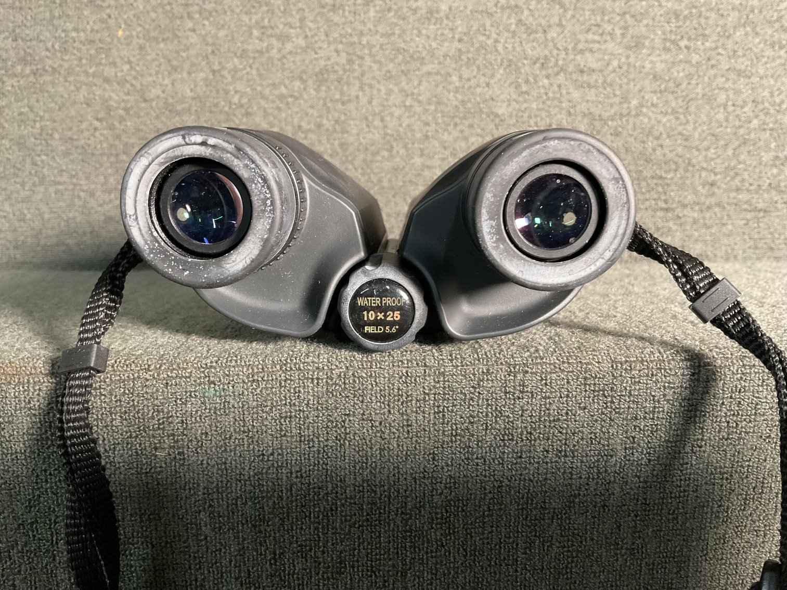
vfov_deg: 48.2
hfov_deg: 61.7
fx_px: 659
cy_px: 295
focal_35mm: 29
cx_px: 394
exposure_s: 1/60
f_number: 1.8
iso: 250
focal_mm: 3
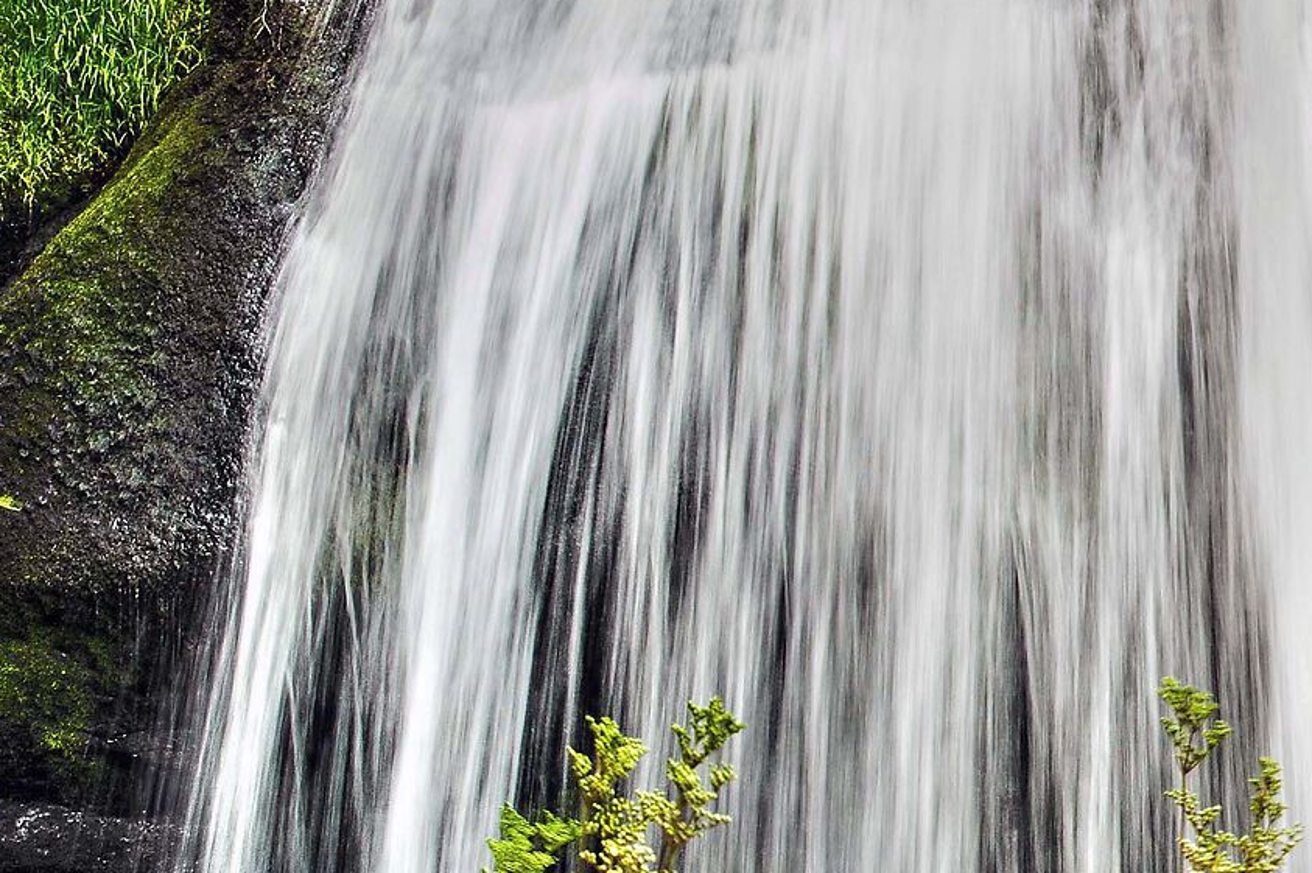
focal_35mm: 131
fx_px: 4771
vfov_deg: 10.4
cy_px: 124
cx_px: 1745
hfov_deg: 14.9
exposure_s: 1/10
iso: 125
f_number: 16
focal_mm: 46
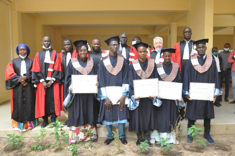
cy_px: 78
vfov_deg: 41.6
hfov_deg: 59.6
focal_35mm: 32
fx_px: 205
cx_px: 118
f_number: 11
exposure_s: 1/125
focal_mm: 21
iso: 1250
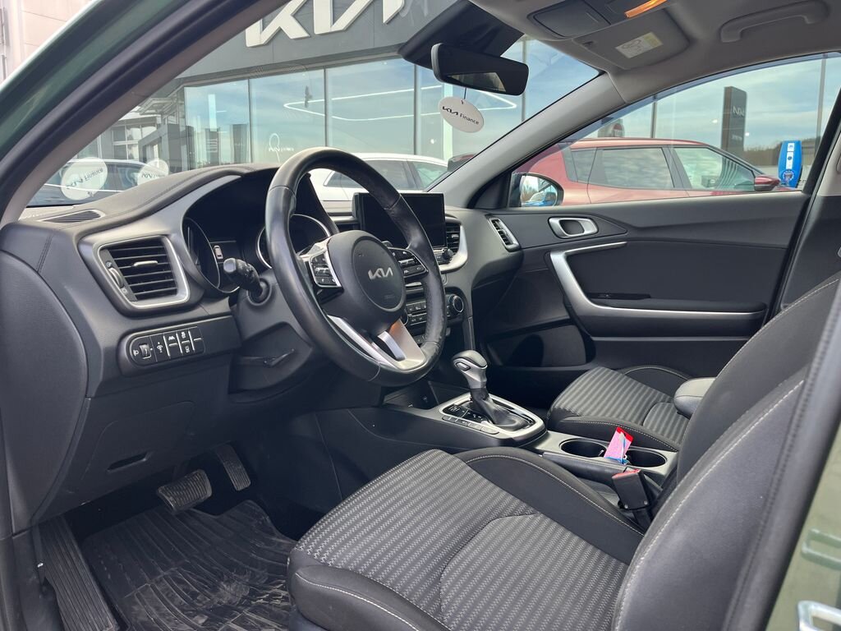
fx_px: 632
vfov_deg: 53.1
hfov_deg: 67.3
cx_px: 420
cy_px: 316
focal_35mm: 26
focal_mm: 5.1
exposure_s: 1/122
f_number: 1.6
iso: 40
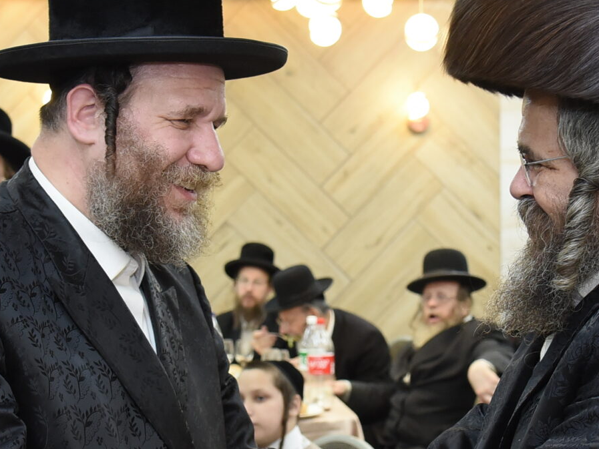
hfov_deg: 20.4
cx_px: 333
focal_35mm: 96
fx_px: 1661
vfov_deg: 15.4
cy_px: 320
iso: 2000
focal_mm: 35
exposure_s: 1/160
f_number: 5
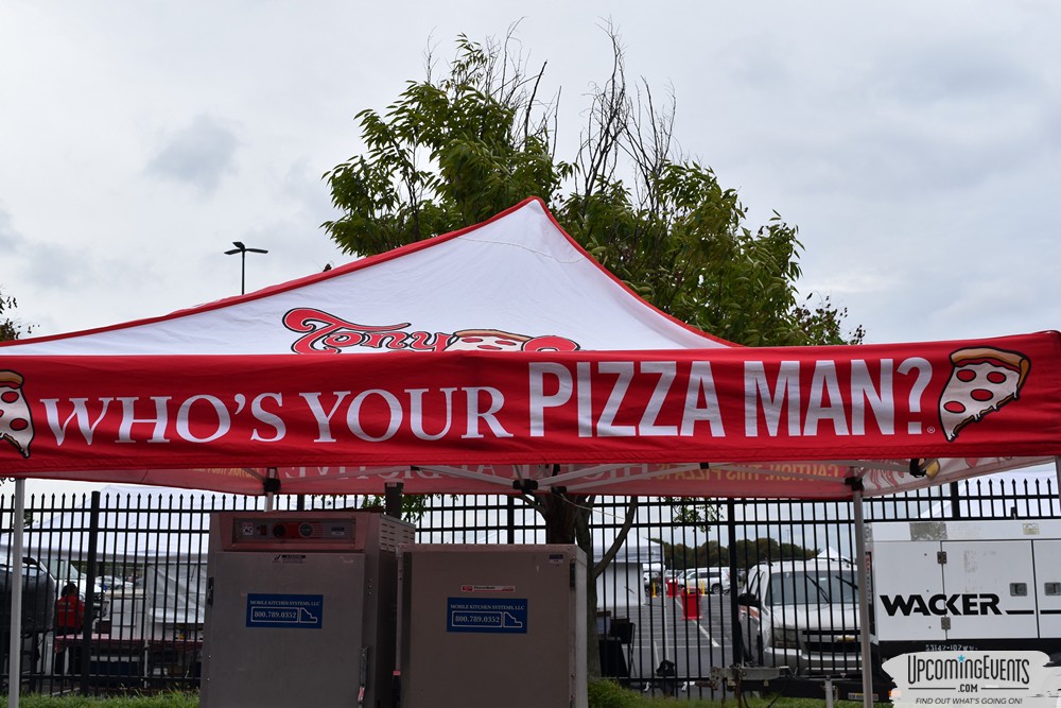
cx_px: 530
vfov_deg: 33.0
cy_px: 354
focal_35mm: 40
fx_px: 1194
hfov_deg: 47.9
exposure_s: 1/320
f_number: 9
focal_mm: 27
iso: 200
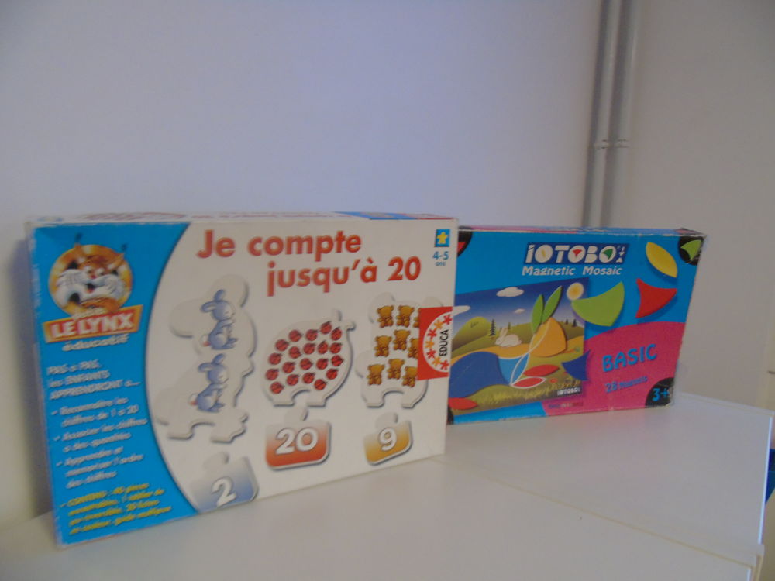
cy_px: 290
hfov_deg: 69.4
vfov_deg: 54.9
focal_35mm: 25
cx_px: 388
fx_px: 560
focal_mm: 4.4
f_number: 3.4
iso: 400
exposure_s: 1/6
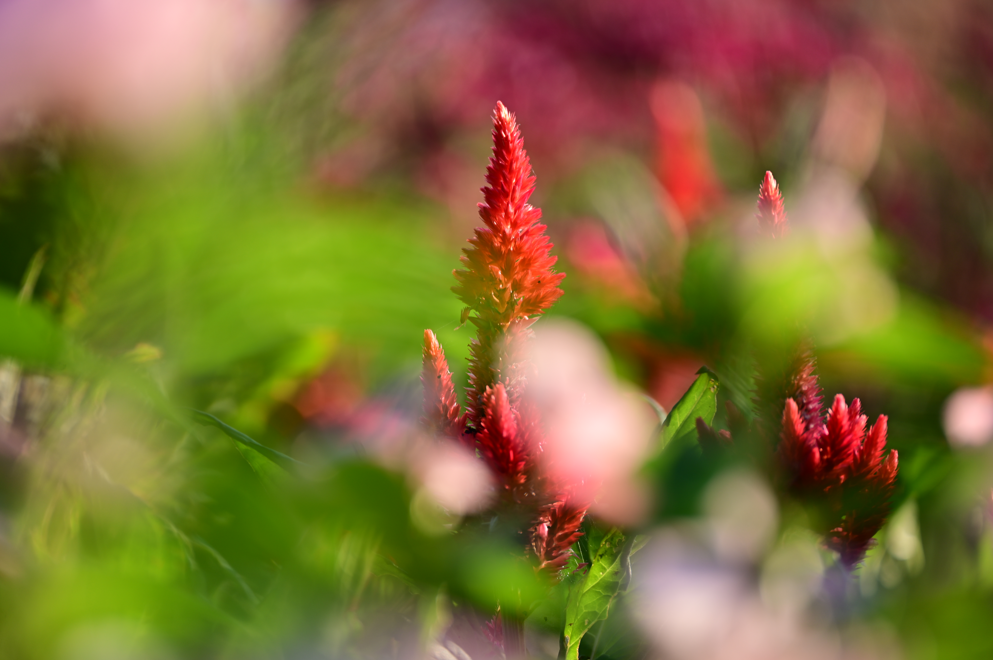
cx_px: 496
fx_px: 8269
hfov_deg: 6.9
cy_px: 330
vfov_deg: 4.6
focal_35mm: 300
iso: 100
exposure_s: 1/125
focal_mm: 300
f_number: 6.3
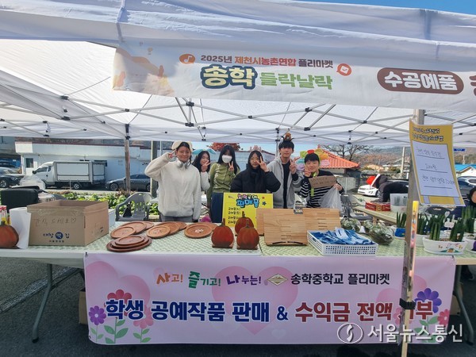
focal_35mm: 13
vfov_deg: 89.9
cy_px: 178
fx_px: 179
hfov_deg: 106.2
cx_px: 238
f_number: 2.2
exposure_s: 1/1236
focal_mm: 2.2
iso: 50
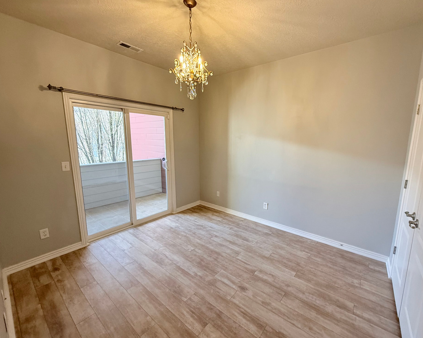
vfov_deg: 84.0
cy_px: 169
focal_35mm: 15
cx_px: 230
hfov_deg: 96.6
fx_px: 188
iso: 320
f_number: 2.2
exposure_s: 1/120
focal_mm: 2.22
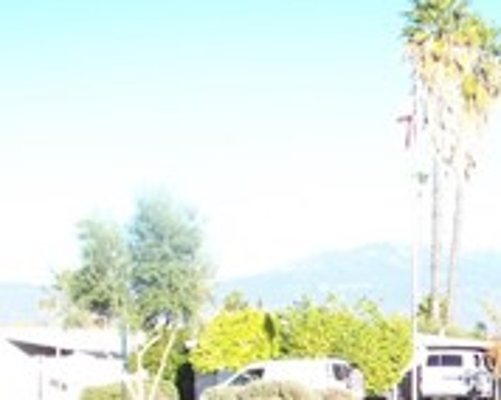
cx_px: 563
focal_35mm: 116
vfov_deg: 12.9
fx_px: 1718
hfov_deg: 16.1
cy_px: 513
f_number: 2.8
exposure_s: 1/250
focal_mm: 5.85
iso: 64
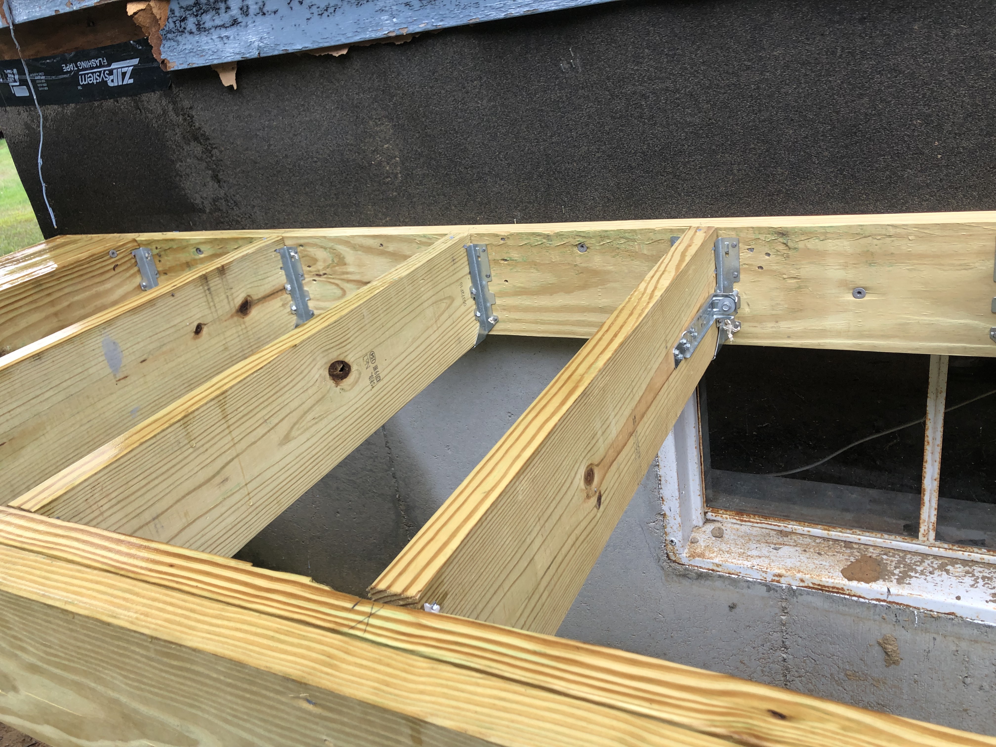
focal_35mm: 28
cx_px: 498
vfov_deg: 49.7
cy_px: 374
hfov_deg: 63.4
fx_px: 806
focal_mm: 3.99
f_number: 1.8
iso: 20
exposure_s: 1/191
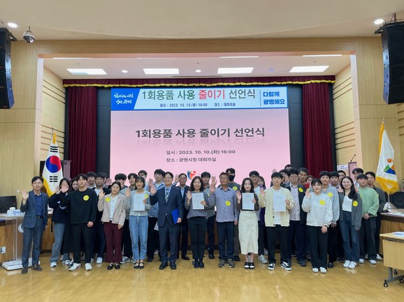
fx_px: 315
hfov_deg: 65.3
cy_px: 150
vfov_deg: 51.3
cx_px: 205
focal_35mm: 27
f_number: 1.6
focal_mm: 4.2
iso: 125
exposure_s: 1/120
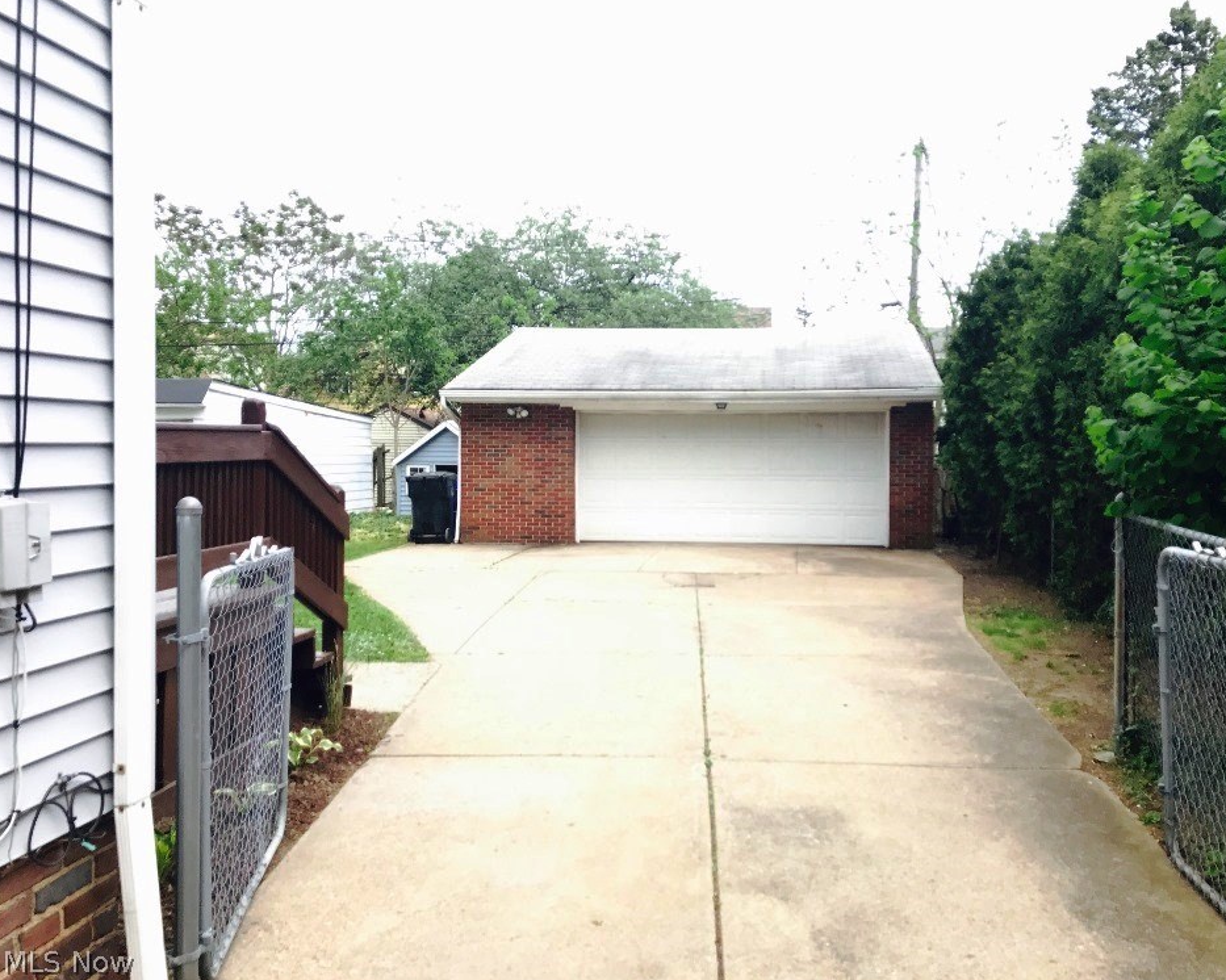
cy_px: 479
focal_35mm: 30
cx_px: 669
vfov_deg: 48.5
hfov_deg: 58.7
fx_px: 1088
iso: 40
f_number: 1.8
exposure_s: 1/120
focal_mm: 3.99
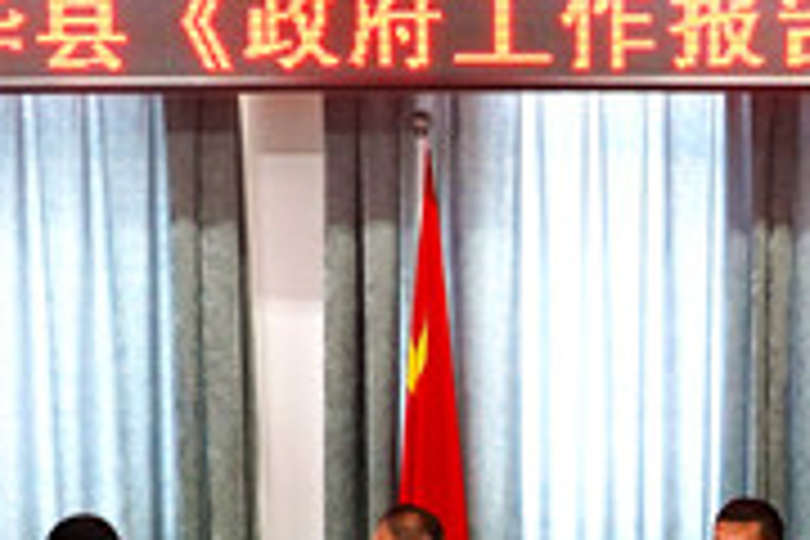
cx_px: 688
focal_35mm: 90
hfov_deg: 22.2
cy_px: 626
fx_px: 2025
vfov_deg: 14.7
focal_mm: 18
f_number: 4
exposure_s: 1/160
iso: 2500
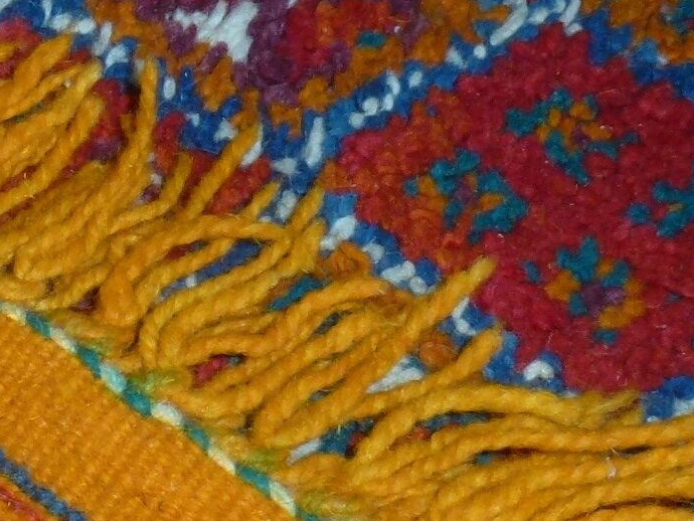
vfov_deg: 16.8
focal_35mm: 88
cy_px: 343
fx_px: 1765
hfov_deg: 20.6
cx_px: -163
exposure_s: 1/60
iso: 160
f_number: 6.3
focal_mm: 4.3
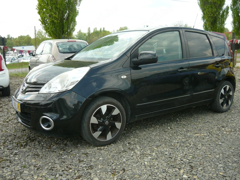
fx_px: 229
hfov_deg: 55.4
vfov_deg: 42.9
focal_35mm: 33
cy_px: 90
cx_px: 120
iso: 100
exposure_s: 1/400
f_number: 2.8
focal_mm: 5.5
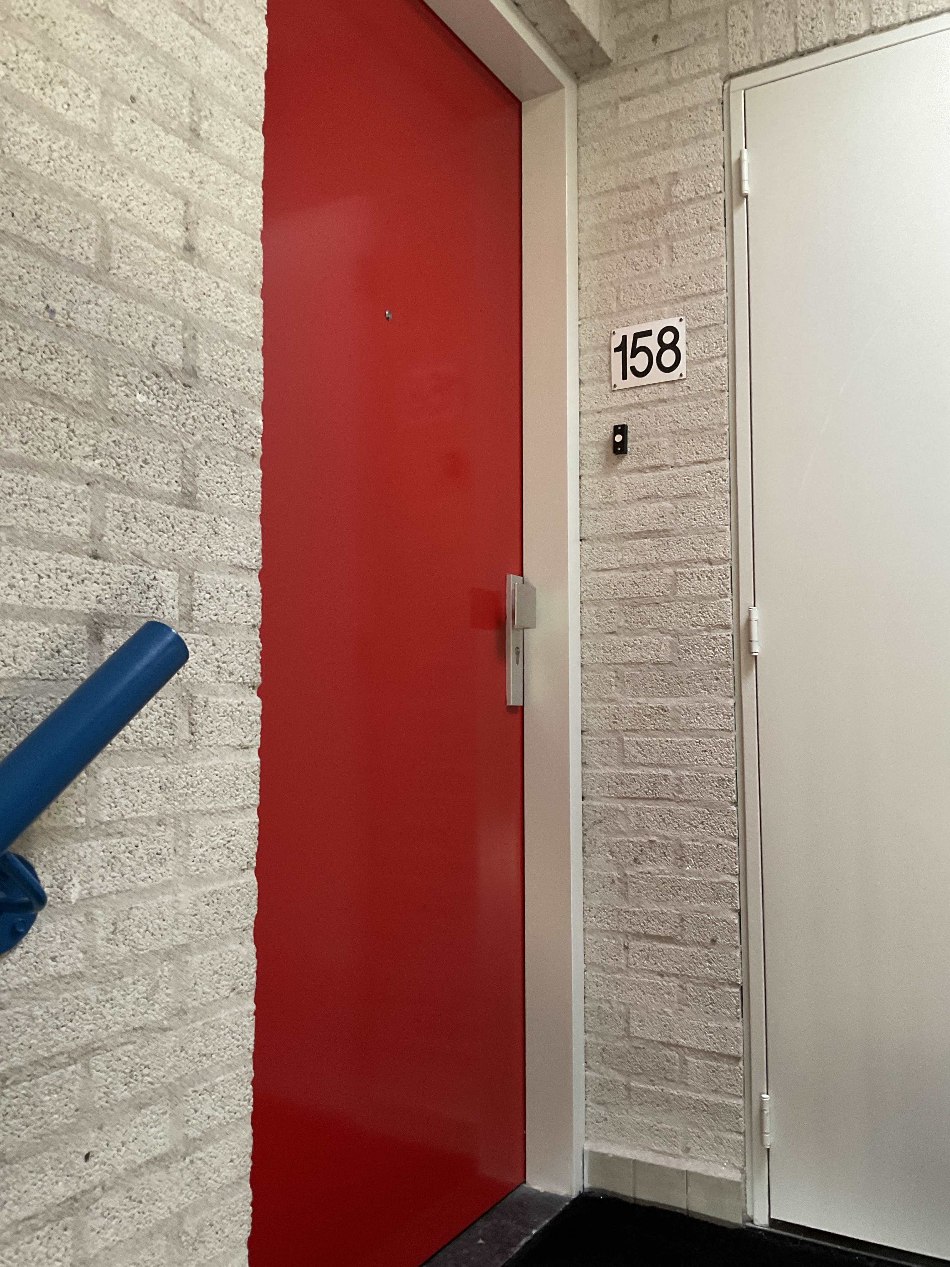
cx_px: 475
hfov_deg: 48.2
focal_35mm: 29
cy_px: 634
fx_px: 1061
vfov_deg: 61.7
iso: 125
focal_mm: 3
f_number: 1.8
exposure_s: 1/50
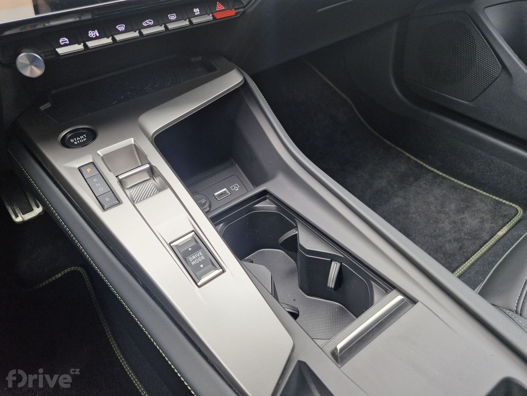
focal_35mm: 23
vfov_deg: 58.9
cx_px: 264
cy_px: 198
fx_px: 350
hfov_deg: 73.9
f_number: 1.8
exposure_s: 1/120
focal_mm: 5.54
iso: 200
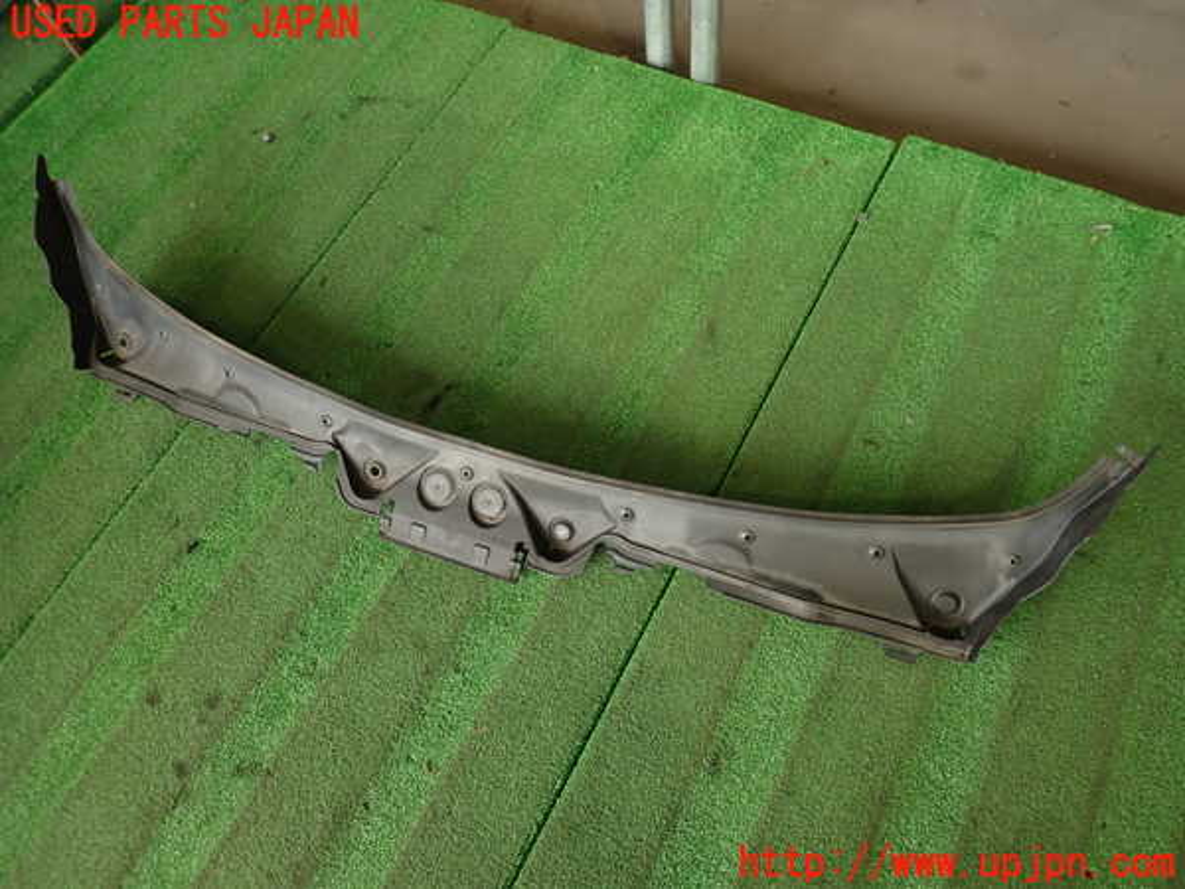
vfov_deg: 54.9
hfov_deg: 69.4
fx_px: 856
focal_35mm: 25
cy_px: 444
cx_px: 592
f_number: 2
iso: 160
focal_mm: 4.5
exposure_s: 1/60
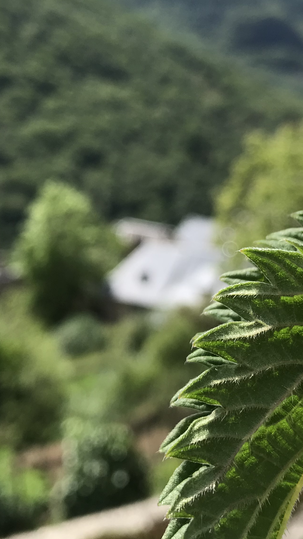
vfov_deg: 38.1
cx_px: 149
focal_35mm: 54
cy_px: 188
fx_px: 771
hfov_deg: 22.2
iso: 20
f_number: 1.8
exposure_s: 1/1330
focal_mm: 3.99
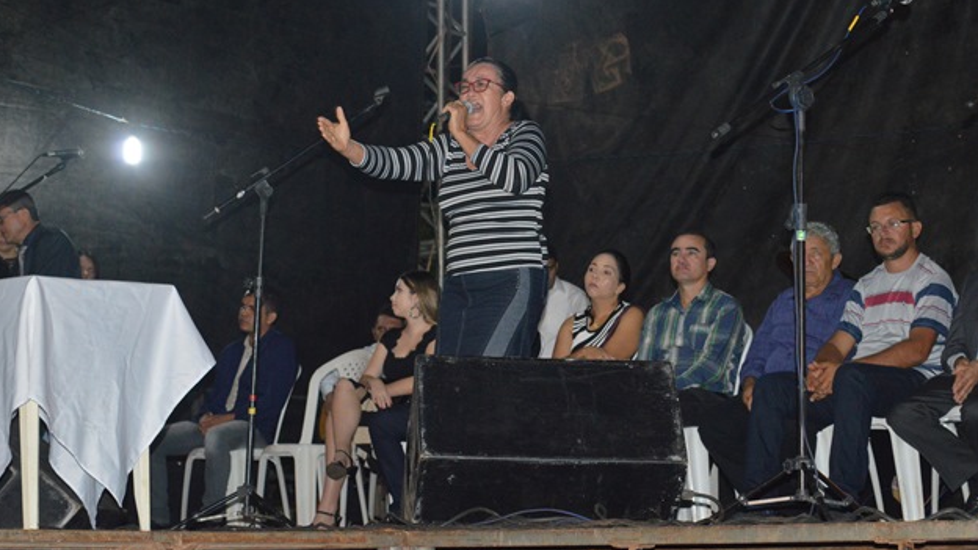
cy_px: 227
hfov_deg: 24.0
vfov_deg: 13.7
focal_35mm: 89
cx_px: 492
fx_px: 2296
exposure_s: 1/60
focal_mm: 55
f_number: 5.6
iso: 2000
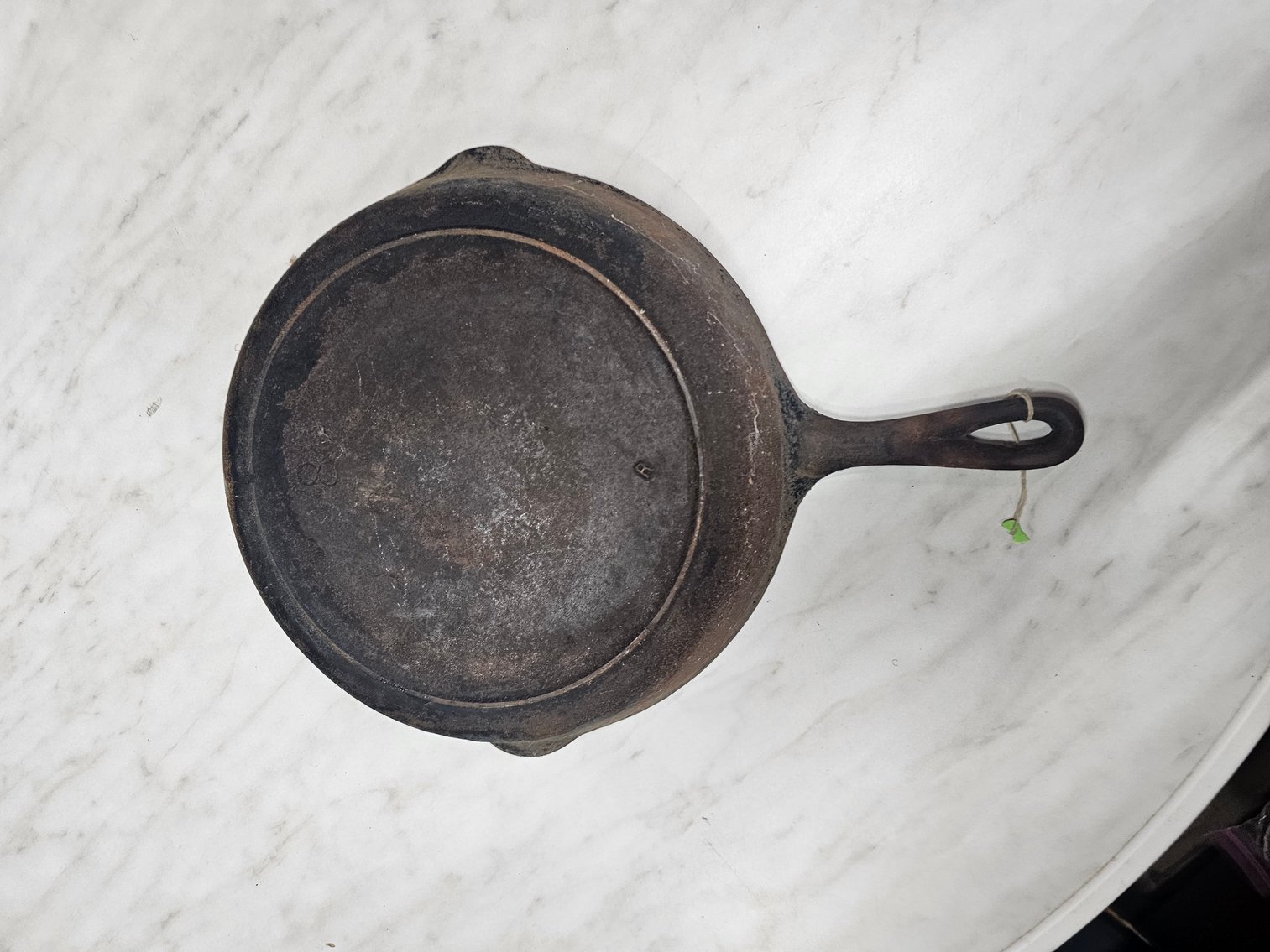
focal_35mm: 23
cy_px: 476
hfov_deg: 73.9
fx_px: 844
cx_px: 635
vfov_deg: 58.9
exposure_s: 1/120
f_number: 1.7
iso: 250
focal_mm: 6.3
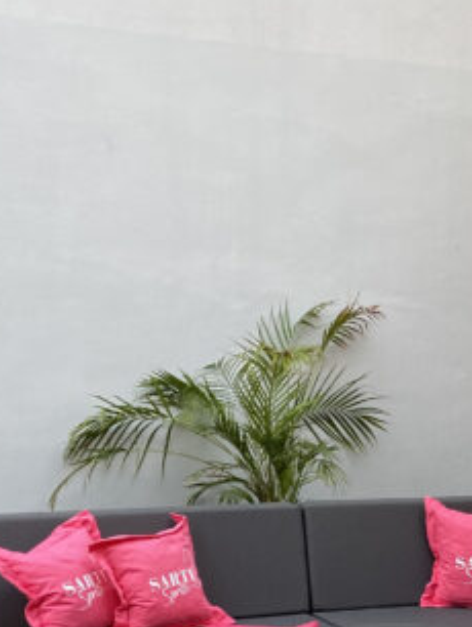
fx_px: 1579
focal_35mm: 87
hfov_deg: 16.5
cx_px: 527
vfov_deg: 21.8
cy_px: 600
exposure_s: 1/446
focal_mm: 4.25
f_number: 1.8
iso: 32
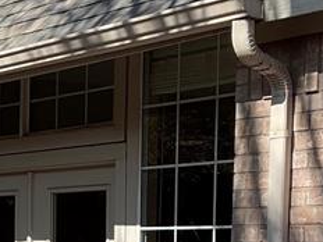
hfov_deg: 15.2
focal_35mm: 128
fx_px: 1194
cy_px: 330
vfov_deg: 11.2
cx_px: 22
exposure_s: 1/869
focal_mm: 3
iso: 16
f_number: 1.8
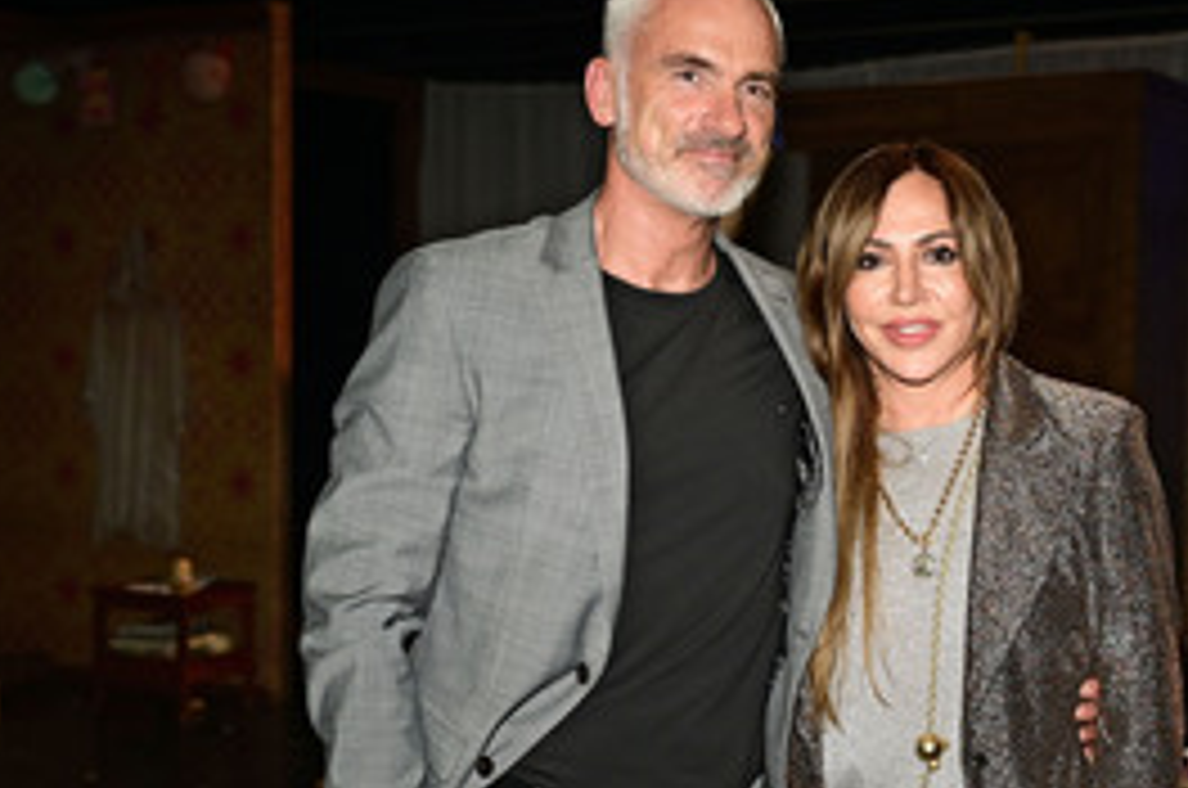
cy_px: 495
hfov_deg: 36.7
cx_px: 763
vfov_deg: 25.0
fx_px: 1774
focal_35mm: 54
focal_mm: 31.5
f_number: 2.8
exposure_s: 1/200
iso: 1600
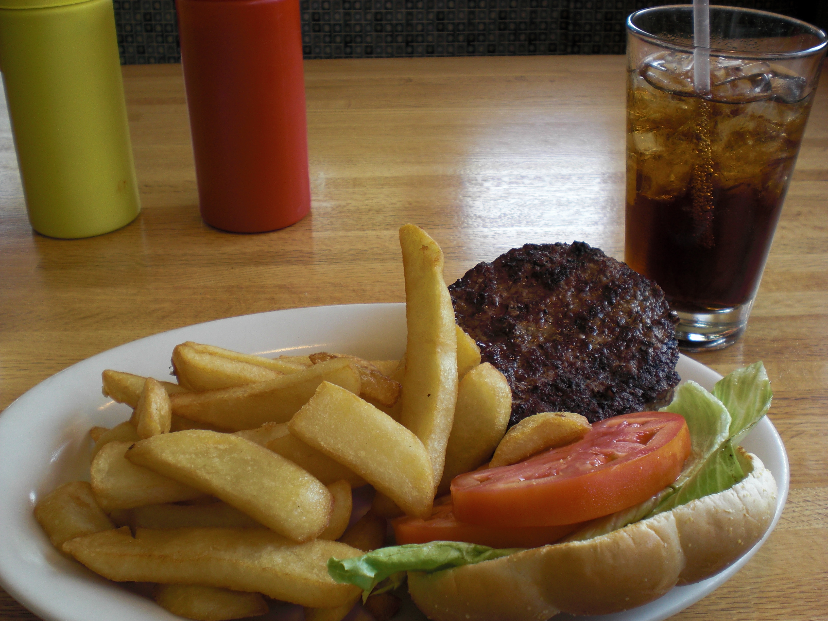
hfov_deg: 49.0
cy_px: 310
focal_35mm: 38
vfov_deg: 37.7
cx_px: 414
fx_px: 909
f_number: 3.1
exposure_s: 1/100
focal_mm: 6.3
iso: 64
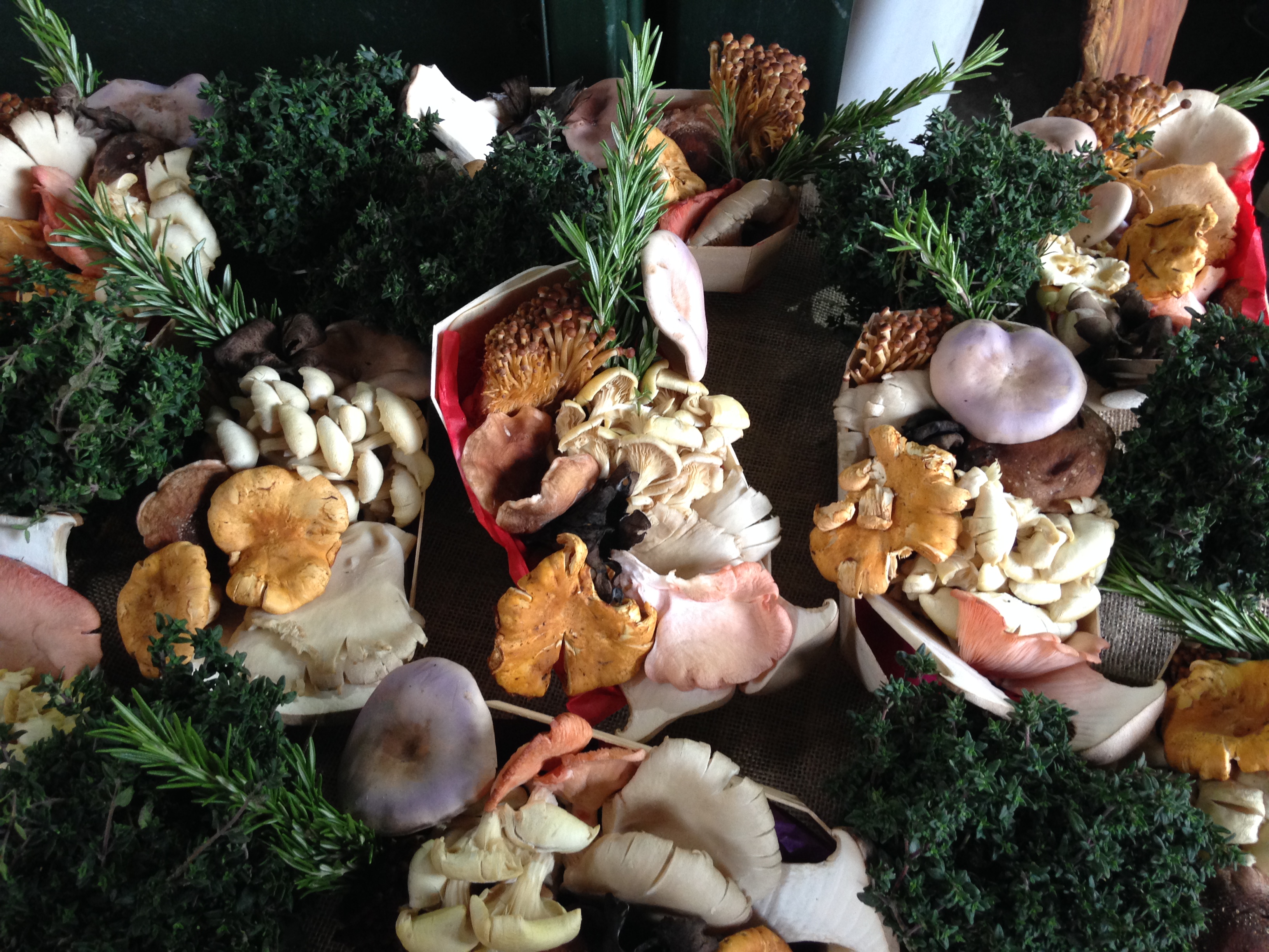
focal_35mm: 33
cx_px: 634
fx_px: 1210
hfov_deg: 55.4
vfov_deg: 42.9
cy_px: 476
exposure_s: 1/20
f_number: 2.4
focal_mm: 4.12
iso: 125
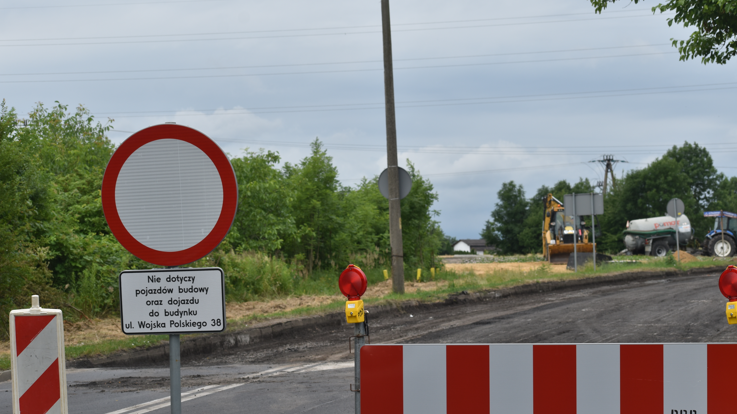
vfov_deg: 10.9
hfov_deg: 19.3
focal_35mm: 111
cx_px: 372
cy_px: 222
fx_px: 2169
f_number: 8
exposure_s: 1/250
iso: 125
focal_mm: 70
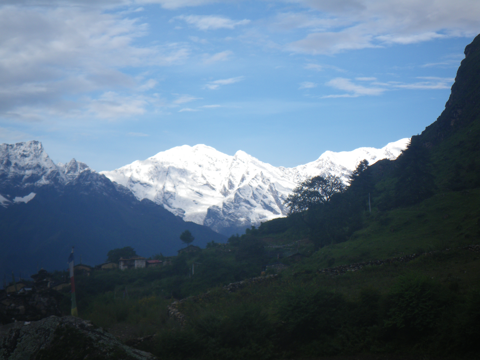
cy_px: 180
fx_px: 1941
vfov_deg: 10.6
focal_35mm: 140
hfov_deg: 14.1
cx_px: 240
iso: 64
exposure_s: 1/250
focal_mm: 25
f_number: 5.5
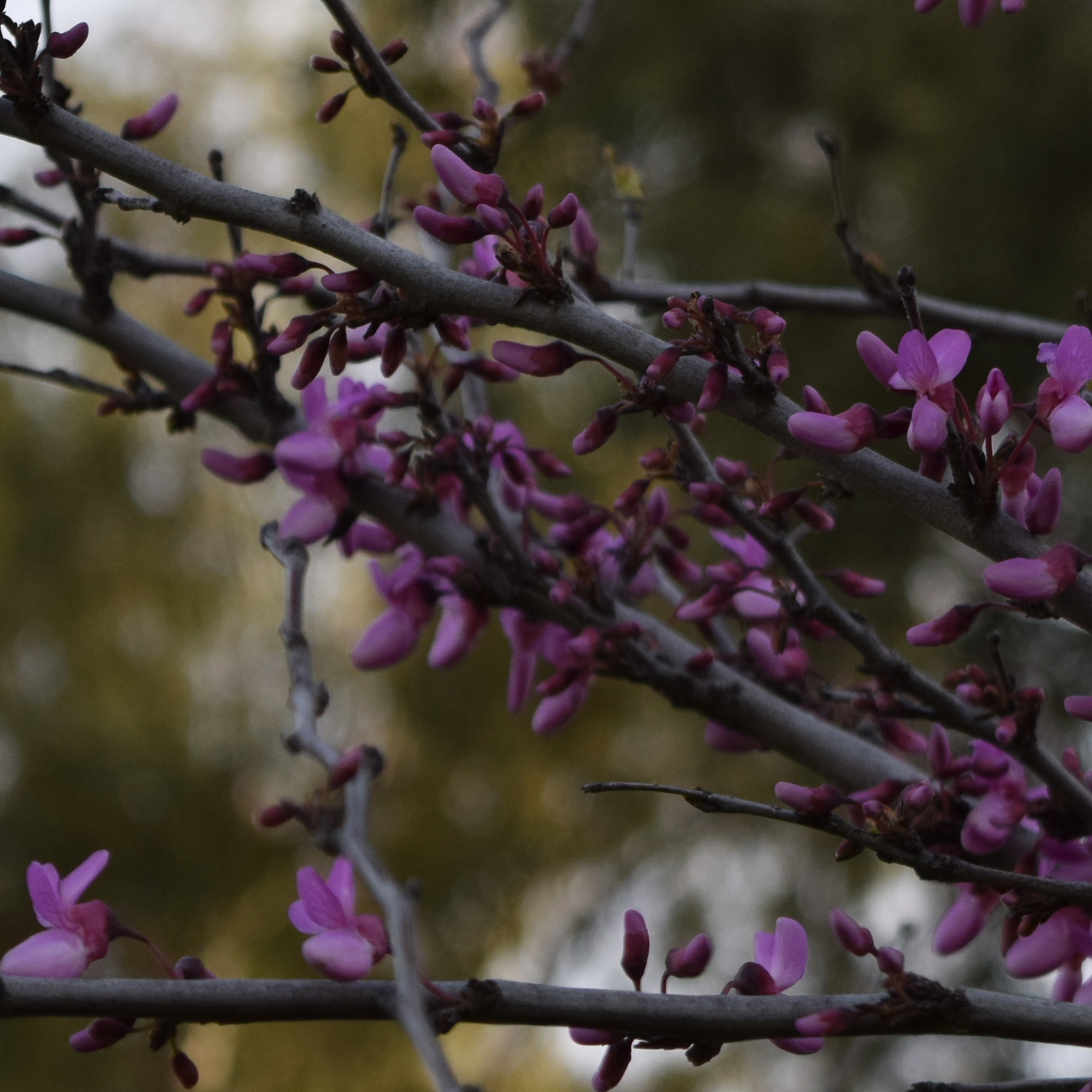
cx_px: 729
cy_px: 218
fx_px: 7756
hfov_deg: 8.0
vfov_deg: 8.0
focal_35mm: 217
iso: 200
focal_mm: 55
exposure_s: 1/640
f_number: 5.6
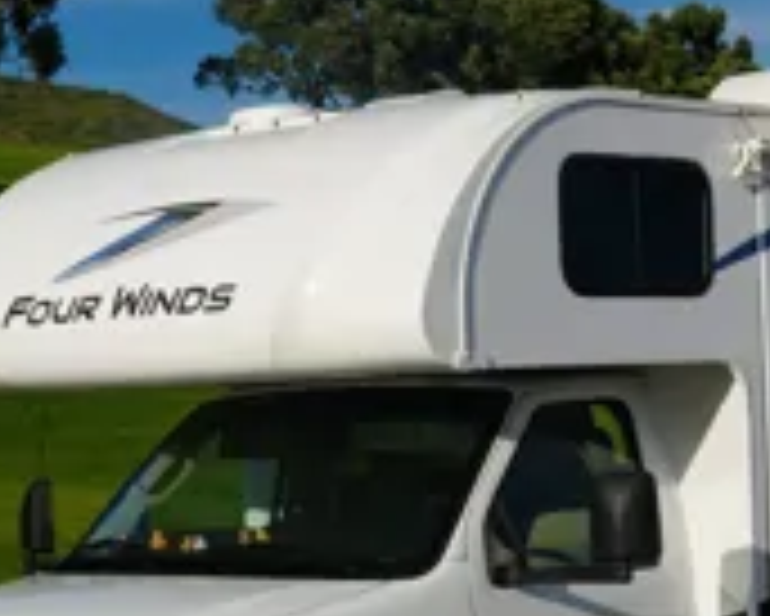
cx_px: 563
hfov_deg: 17.2
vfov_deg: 13.8
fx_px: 2531
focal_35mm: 111
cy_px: 468
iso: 100
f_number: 10
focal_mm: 30
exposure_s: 1/320
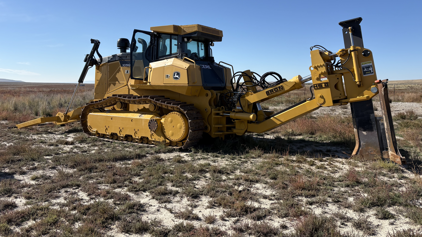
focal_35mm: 29
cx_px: 214
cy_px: 90
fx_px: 324
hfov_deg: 66.1
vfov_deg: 39.9
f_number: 1.6
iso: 50
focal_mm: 5.96
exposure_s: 1/3831
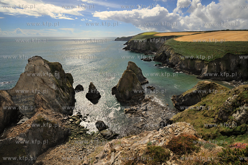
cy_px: 82
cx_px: 124
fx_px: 96
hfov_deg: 104.3
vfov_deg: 81.1
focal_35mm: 14
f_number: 22
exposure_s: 1/100
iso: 200
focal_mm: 14
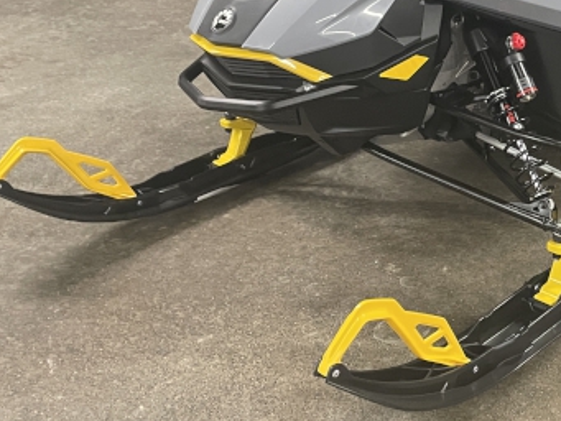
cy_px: 113
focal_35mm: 61
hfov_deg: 30.3
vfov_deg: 23.8
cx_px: 500
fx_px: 989
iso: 500
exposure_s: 1/60
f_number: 1.6
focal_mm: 4.2
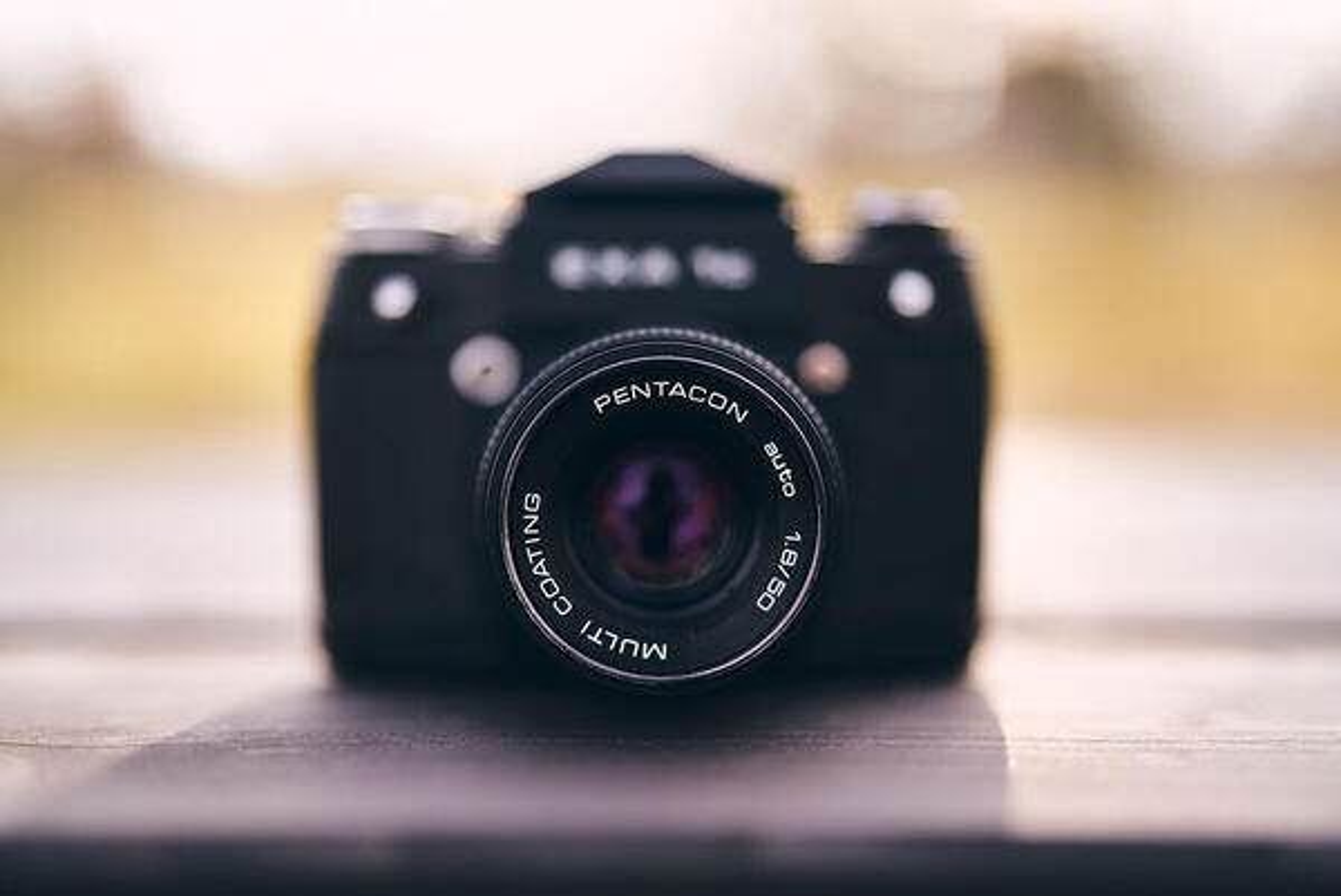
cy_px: 448
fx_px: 1864
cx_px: 670
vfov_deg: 27.0
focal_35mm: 50
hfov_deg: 39.6
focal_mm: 50
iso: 100
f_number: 1.2
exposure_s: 1/1250
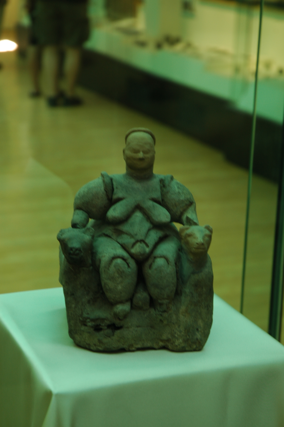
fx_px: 1068
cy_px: 214
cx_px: 142
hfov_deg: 15.2
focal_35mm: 90
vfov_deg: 22.6
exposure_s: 1/4
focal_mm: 60
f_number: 5.6
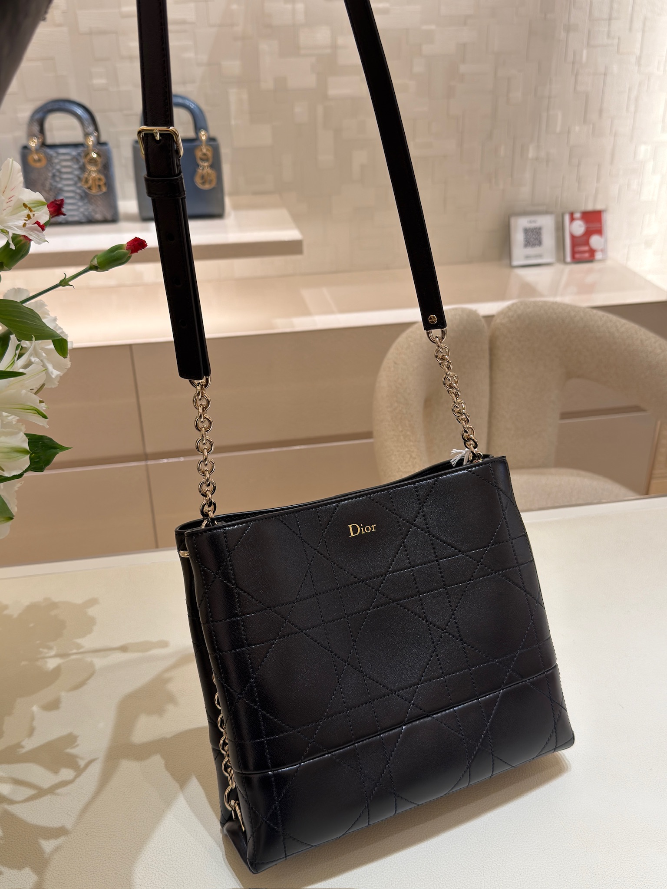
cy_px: 444
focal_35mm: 35
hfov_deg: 40.7
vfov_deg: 52.6
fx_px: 899
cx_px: 334
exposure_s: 1/163
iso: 64
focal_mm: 6.76
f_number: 1.78
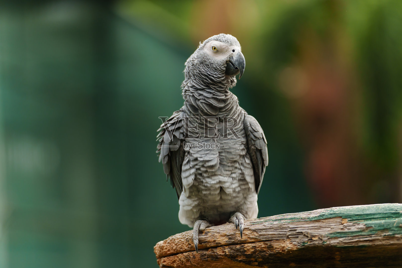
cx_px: 201
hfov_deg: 15.0
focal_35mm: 137
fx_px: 1530
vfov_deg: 10.0
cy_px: 134
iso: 500
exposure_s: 1/1000
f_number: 2.8
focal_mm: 137
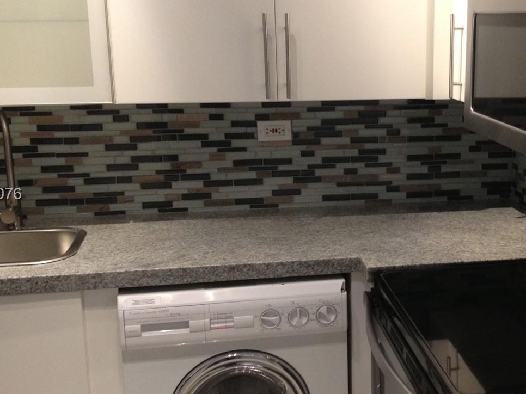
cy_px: 195
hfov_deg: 32.8
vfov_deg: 25.2
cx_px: 375
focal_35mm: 58
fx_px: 881
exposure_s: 1/20
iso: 160
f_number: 2.4
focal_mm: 4.28
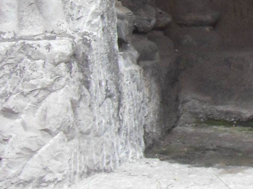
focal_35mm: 122
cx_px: 370
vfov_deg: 12.0
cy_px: -4
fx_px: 892
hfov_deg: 15.1
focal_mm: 6.6
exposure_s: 1/45
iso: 160
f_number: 3.5
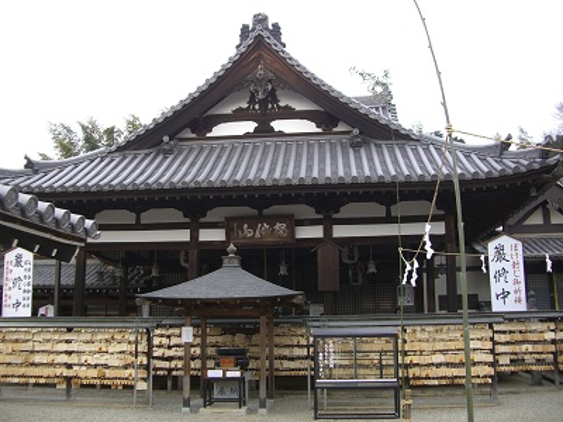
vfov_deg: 37.7
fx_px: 618
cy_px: 211
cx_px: 282
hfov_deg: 49.0
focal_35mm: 38
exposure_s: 1/160
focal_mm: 7.9
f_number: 2.8
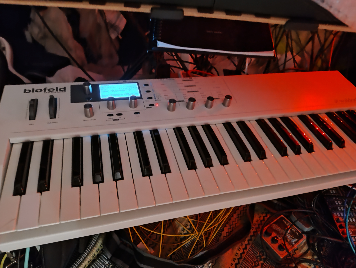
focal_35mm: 24
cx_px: 178
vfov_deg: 56.9
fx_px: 247
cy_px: 134
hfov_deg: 71.5
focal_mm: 5.56
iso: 6347
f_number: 1.8
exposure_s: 1/7.14
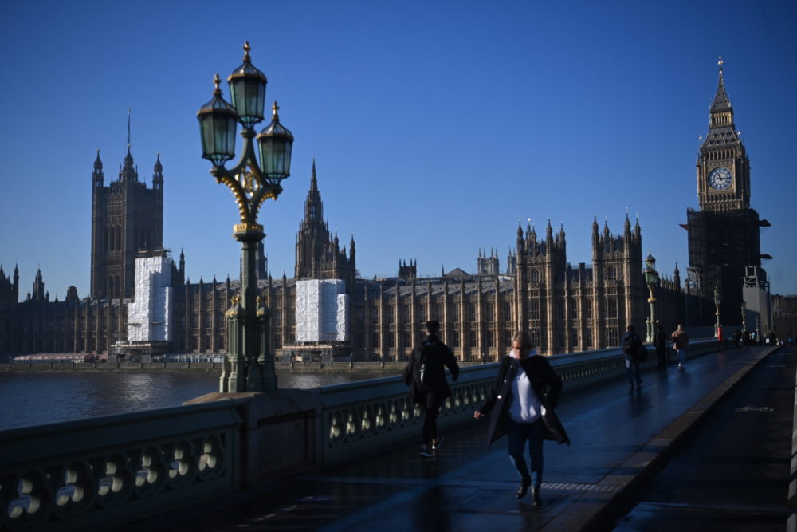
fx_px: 930
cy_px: 266
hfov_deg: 46.4
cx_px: 398
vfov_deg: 31.9
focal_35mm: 42
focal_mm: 42
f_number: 2.8
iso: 125
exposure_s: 1/4000
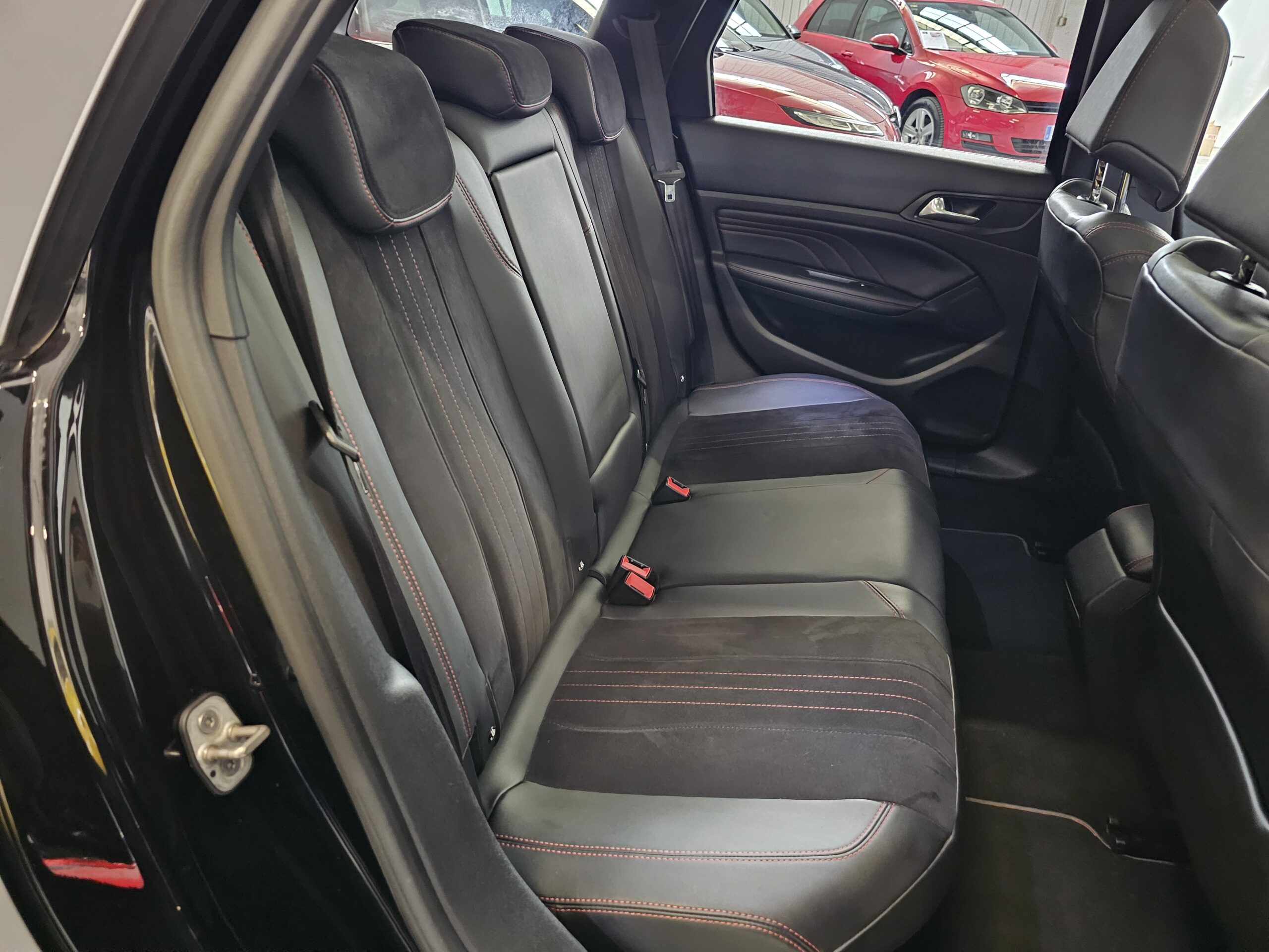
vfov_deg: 58.9
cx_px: 634
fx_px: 843
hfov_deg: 73.9
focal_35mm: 23
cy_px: 476
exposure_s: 1/24
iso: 1600
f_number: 1.7
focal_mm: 6.3
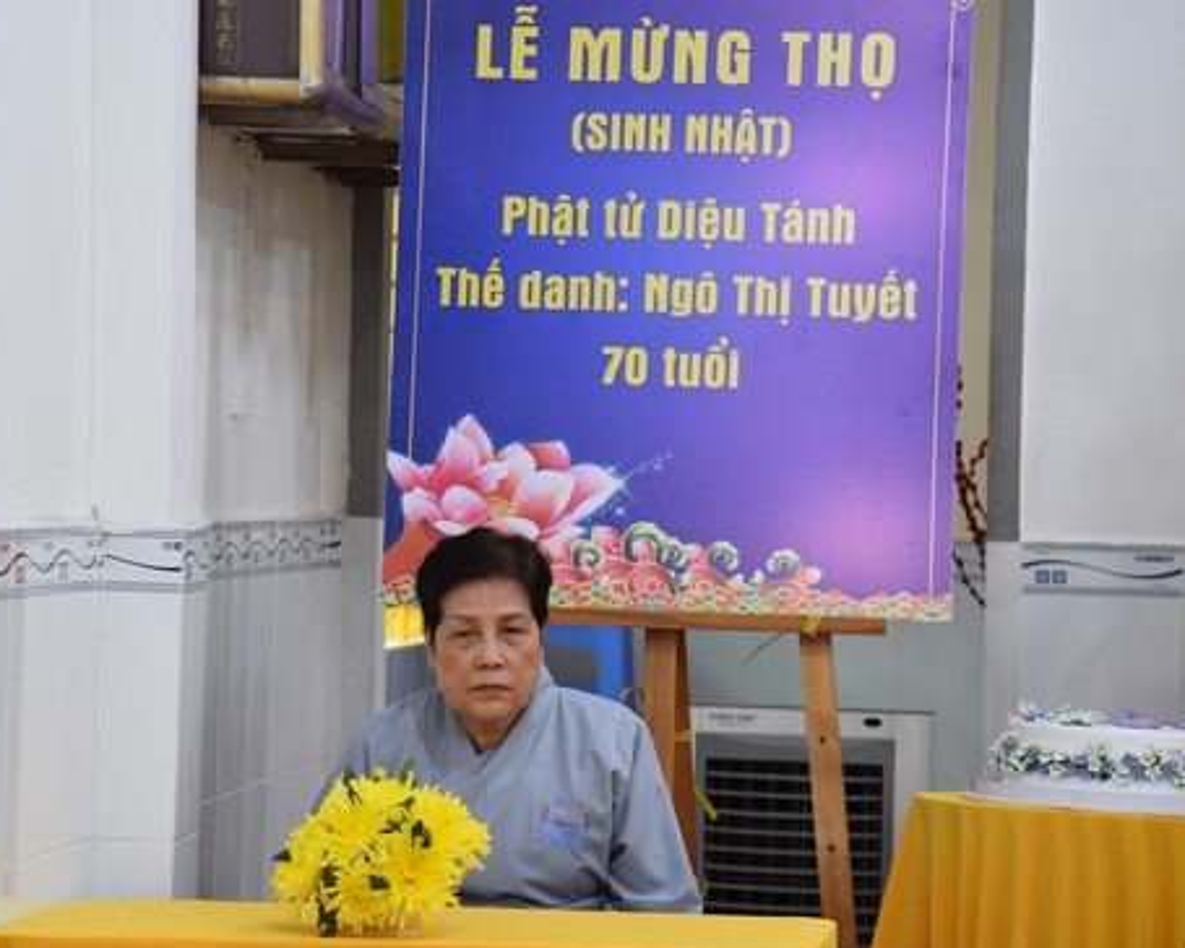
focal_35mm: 161
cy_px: 482
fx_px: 5646
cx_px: 438
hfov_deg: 12.0
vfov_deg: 9.6
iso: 1000
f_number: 4
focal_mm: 120
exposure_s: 1/125
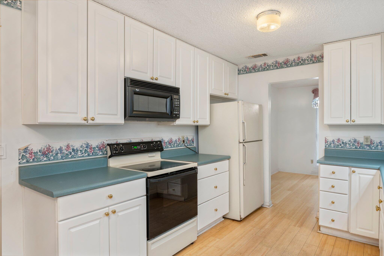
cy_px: 128
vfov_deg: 59.4
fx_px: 224
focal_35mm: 21
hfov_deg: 81.2
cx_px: 192
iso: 320
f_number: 9
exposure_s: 1/8
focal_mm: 21
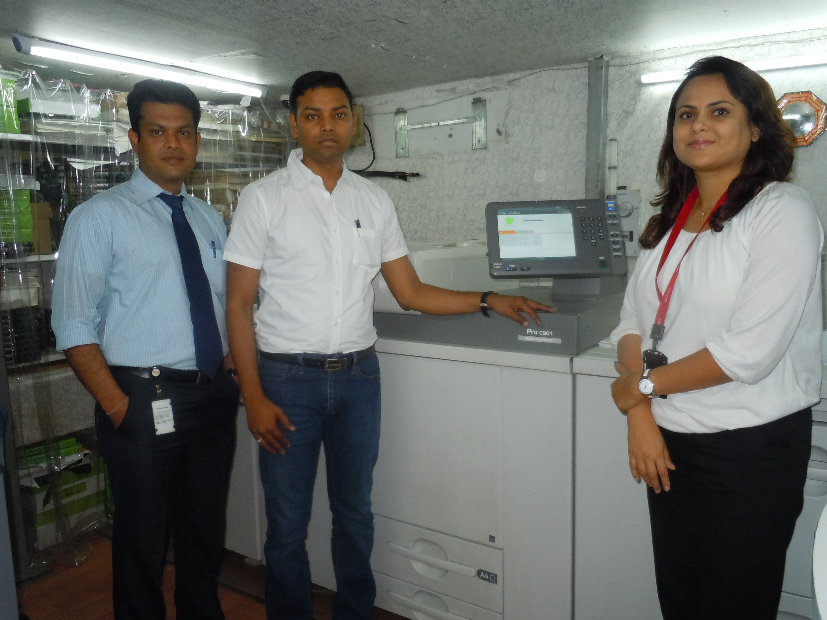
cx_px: 414
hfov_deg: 63.4
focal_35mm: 28
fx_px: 669
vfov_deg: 49.7
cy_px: 310
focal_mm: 5
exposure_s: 1/25
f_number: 3.7
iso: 200
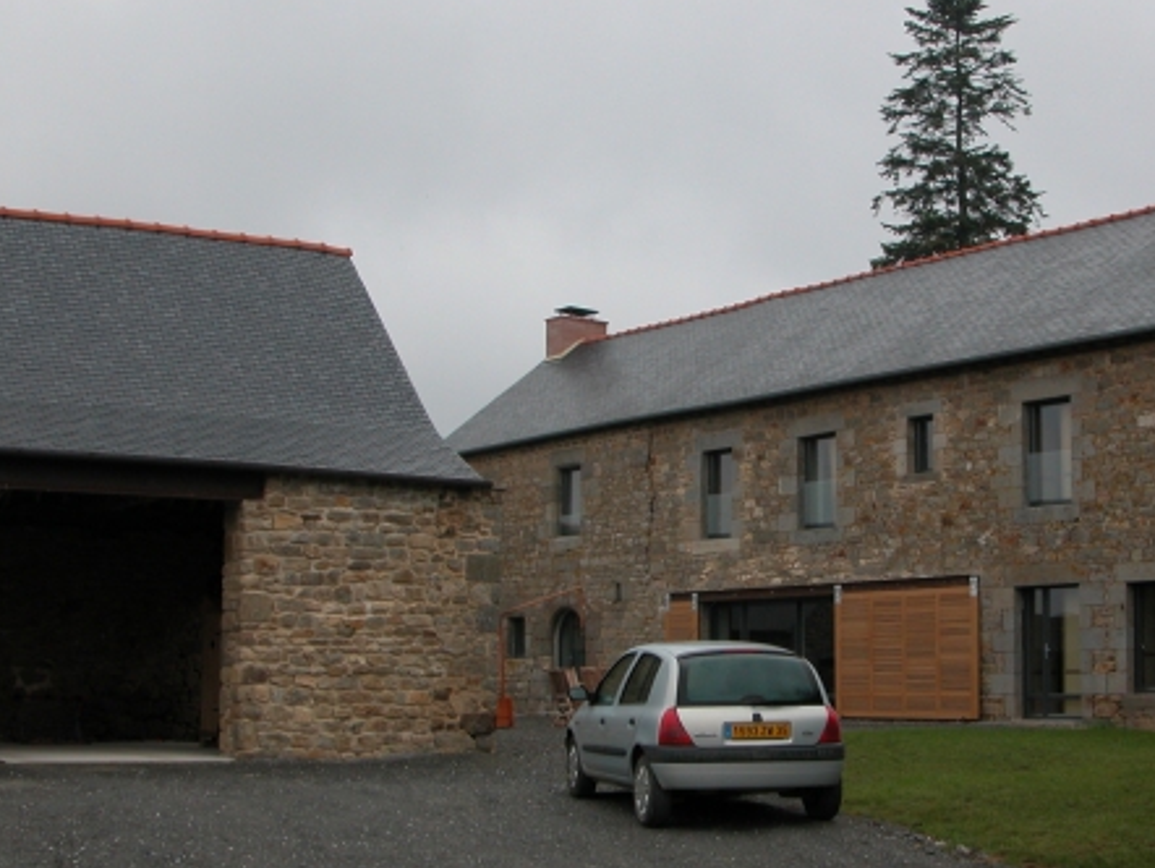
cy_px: 455
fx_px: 1803
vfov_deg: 27.1
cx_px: 713
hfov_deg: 35.4
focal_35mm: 54
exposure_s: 1/112
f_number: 3.5
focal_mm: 8.9
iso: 100
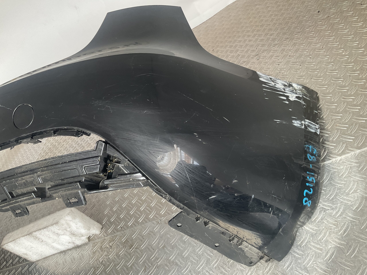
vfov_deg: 48.2
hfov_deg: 61.7
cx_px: 184
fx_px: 307
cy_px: 138
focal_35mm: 29
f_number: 1.8
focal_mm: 3
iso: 50
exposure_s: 1/120
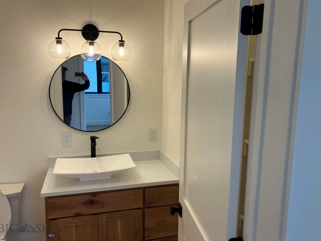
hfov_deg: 61.7
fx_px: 269
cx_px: 161
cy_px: 118
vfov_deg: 48.2
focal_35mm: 29
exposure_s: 1/120
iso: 32
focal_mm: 3.99
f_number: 1.8
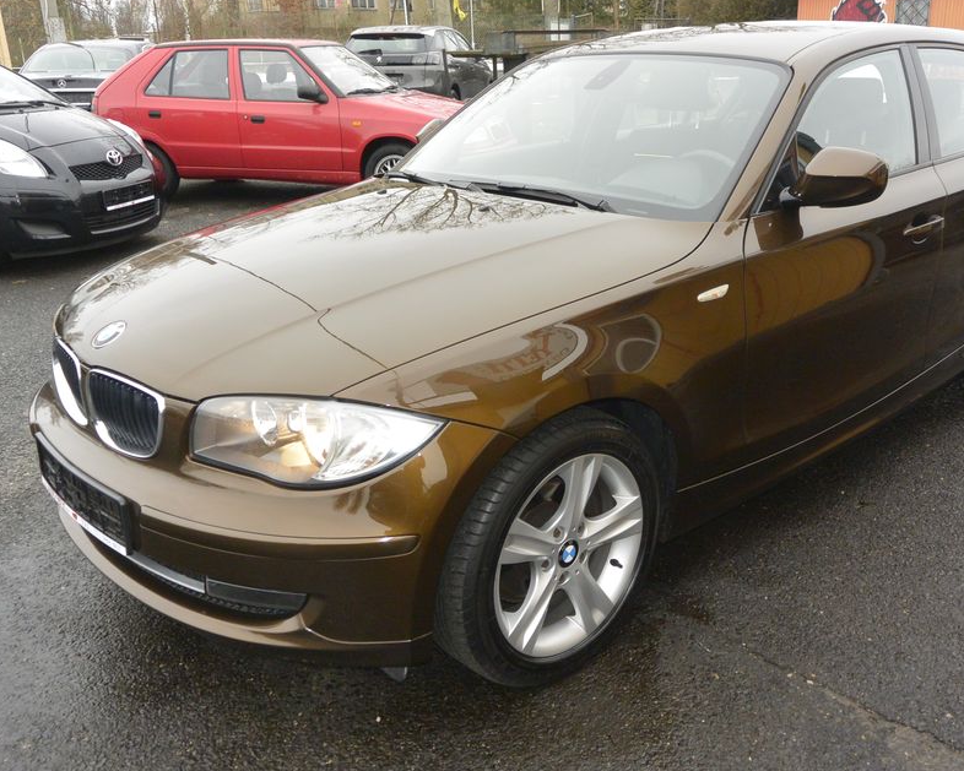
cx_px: 542
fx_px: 942
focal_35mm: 33
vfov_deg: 44.6
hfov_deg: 54.1
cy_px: 386
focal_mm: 10
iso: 400
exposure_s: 1/250
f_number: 3.5
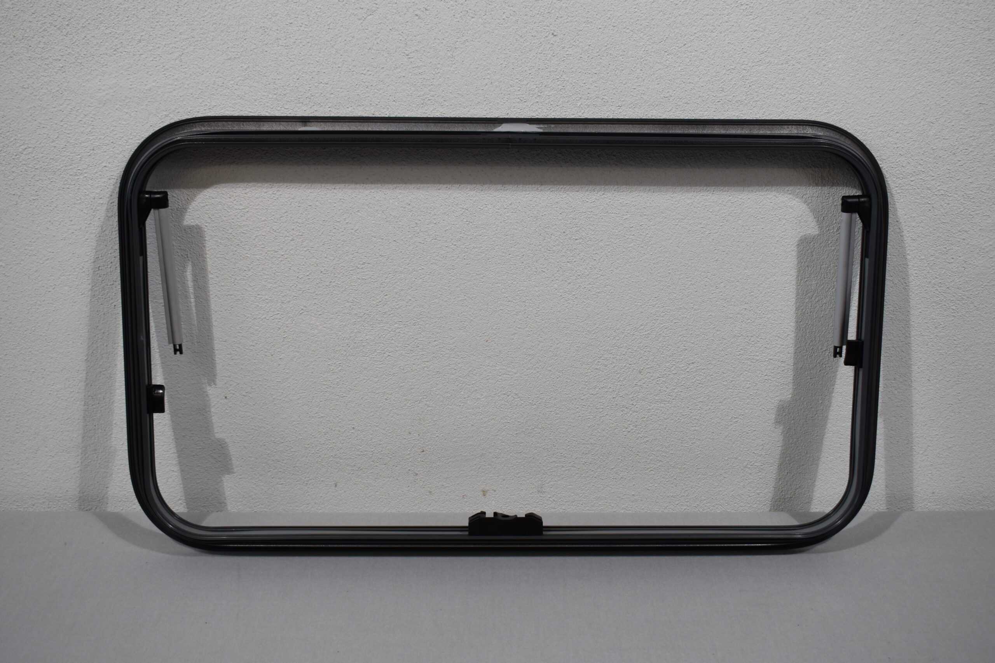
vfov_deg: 31.9
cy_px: 332
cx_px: 498
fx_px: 1161
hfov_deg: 46.4
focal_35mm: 42
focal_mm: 28
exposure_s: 1/125
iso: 320
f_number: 5.6
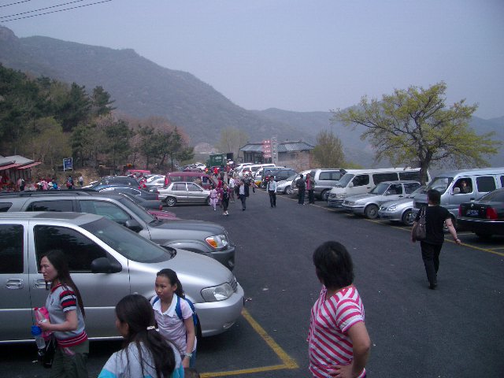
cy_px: 189
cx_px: 252
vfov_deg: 40.7
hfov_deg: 52.6
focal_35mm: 35
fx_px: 510
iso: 50
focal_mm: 5.8
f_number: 4.3
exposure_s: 1/800
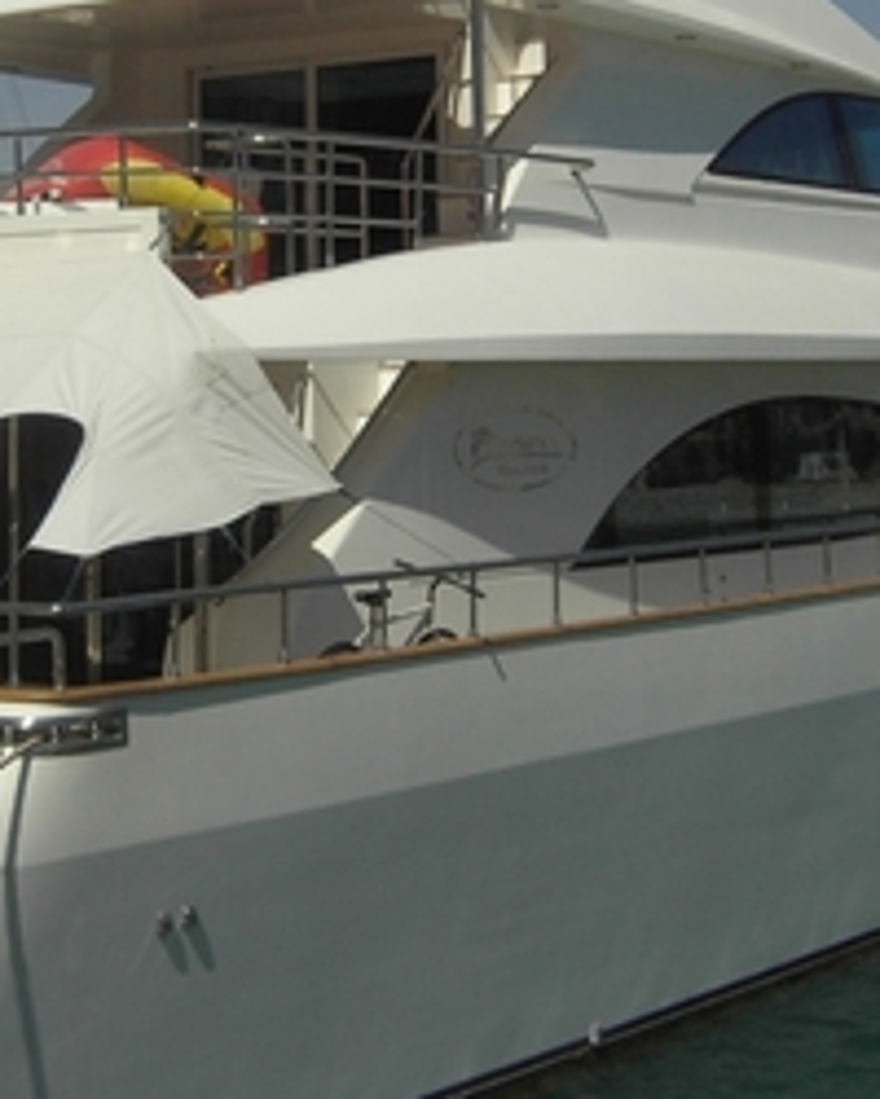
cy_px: 352
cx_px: 251
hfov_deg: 18.6
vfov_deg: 23.2
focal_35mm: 82
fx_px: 2670
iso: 50
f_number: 6.7
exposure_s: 1/650
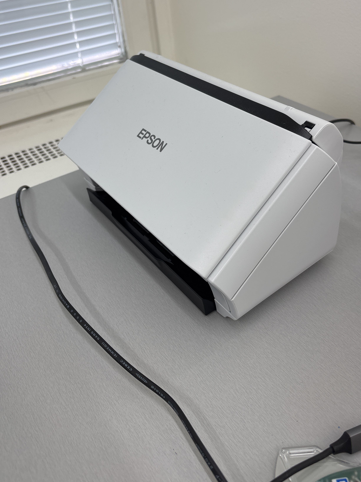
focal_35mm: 32
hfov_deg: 44.1
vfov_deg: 56.4
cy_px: 195
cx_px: 194
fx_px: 445
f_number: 1.6
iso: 40
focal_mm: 5.96
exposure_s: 1/142
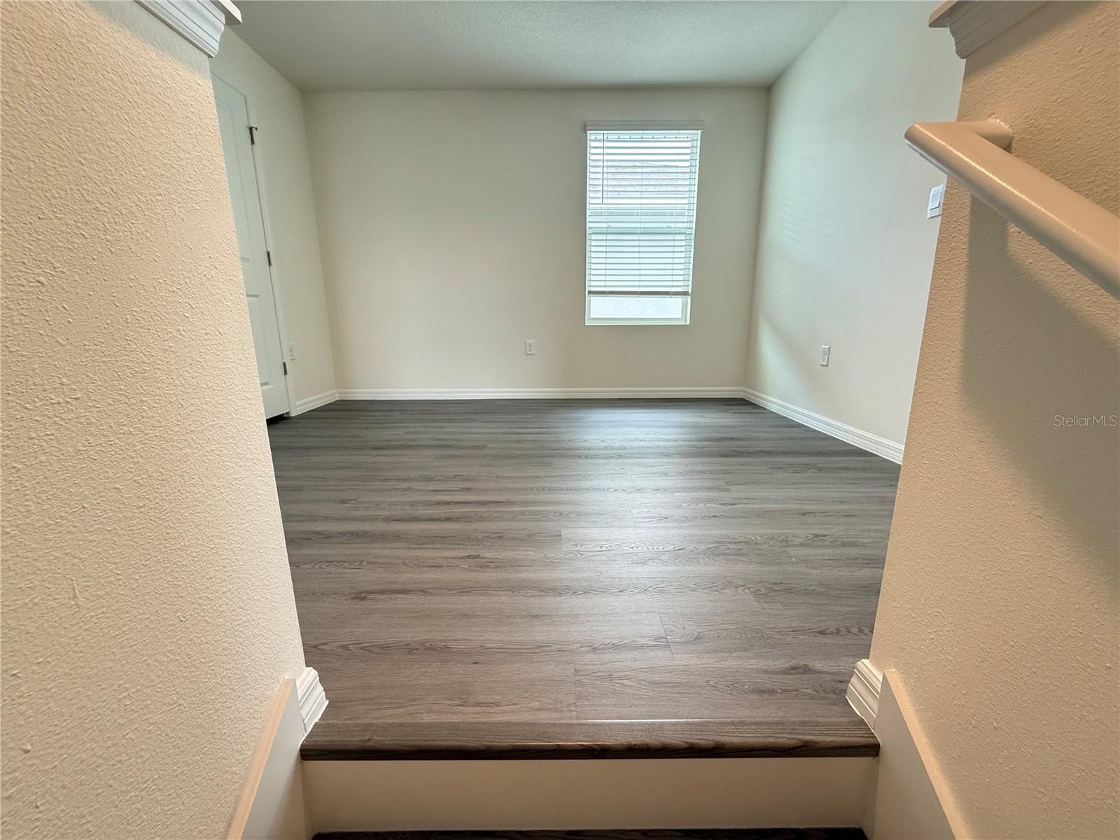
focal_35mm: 14
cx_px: 560
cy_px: 420
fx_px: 453
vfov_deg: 85.7
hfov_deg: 102.1
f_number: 2.2
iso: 400
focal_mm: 2.22
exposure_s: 1/60
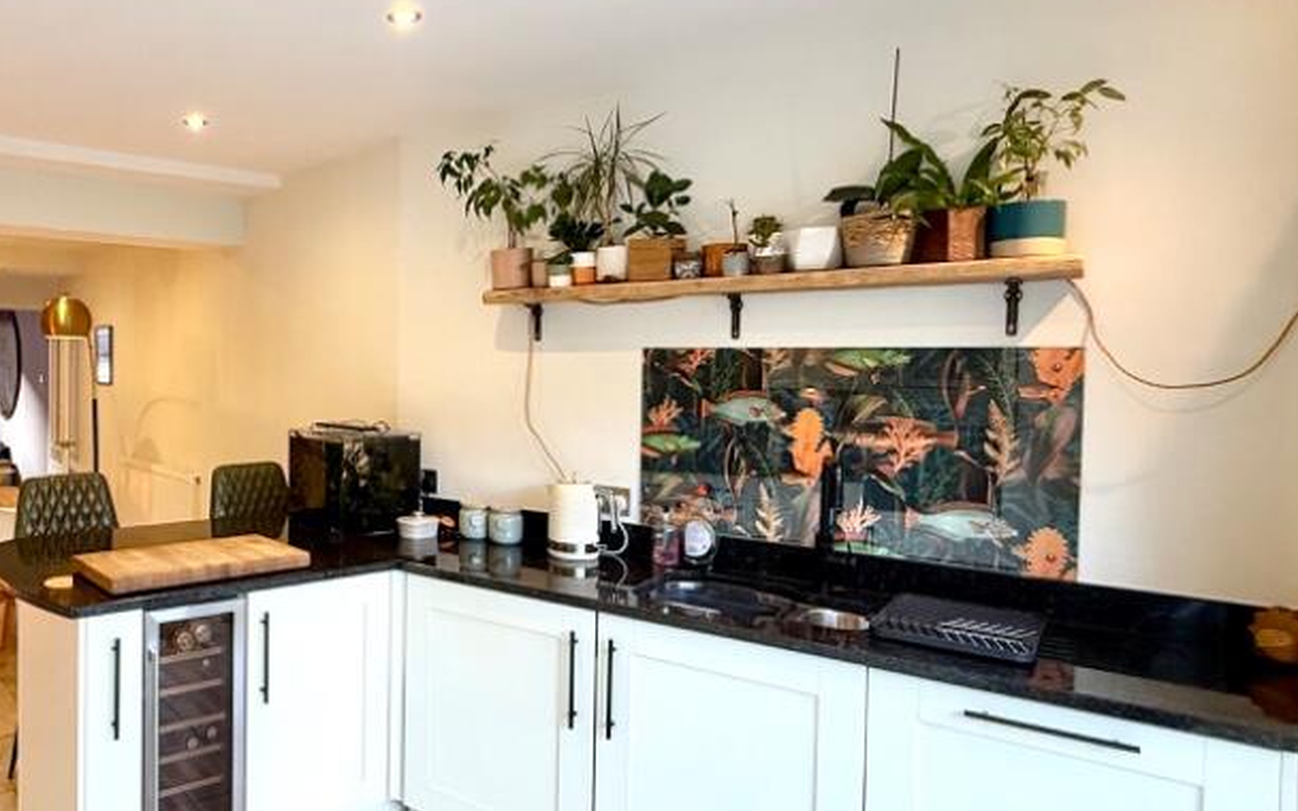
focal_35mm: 25
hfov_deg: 67.8
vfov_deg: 49.3
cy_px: 384
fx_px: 884
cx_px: 322
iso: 200
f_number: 2.2
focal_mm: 2.22
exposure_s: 1/100
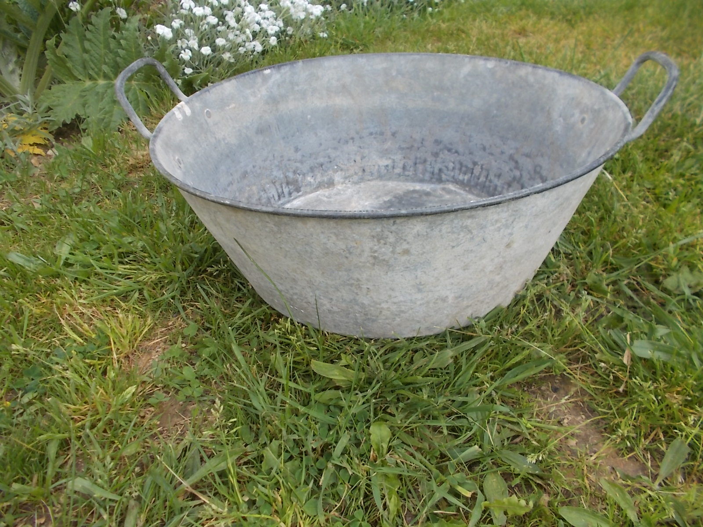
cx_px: 352
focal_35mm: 26
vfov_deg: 53.1
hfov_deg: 67.3
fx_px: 528
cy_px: 264
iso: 80
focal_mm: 4.6
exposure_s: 1/250
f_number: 3.2
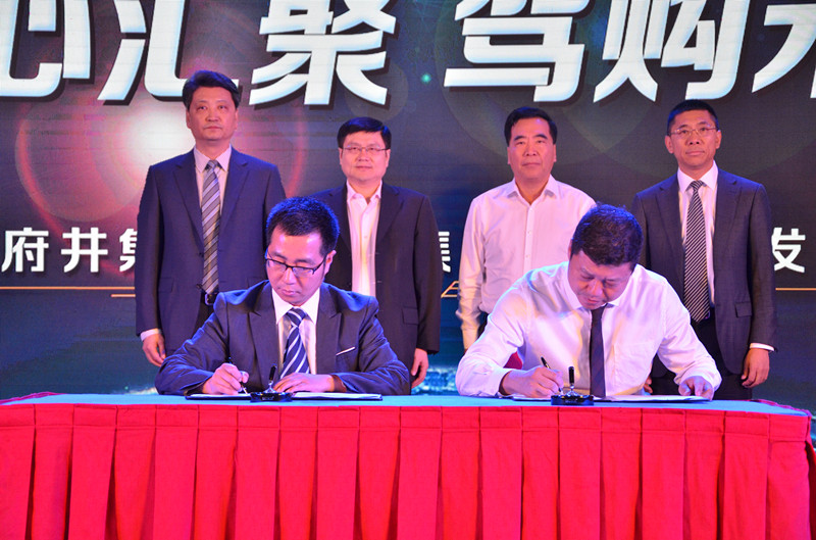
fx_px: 1967
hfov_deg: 23.4
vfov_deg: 15.6
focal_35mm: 87
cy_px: 270
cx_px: 408
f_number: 5
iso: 1000
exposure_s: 1/125
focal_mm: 58
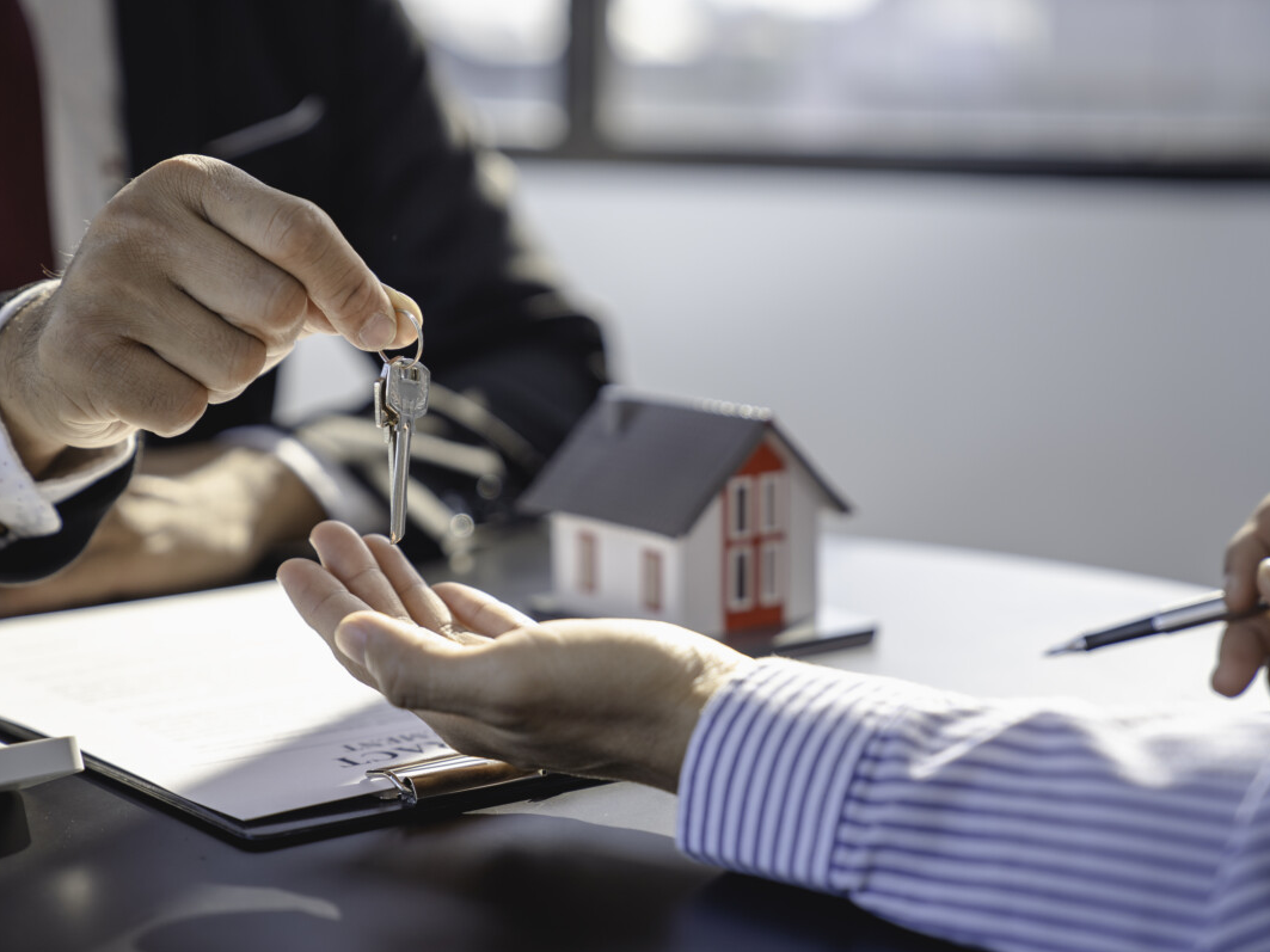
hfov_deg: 25.7
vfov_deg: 19.4
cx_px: 579
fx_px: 2788
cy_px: 477
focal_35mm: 76
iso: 125
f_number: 2.8
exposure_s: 1/320
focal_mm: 70
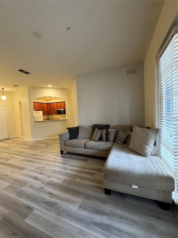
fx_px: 96
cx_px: 89
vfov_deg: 102.1
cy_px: 119
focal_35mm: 14
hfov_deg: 85.7
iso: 400
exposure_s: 1/60
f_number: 2.2
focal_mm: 2.22
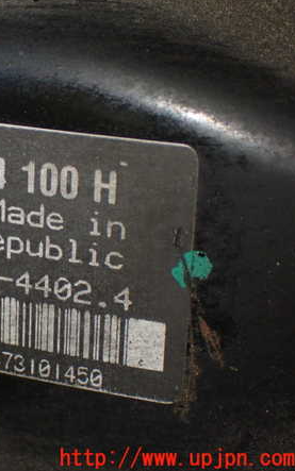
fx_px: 1144
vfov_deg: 23.3
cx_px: -19
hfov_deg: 14.4
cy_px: 233
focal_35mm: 89
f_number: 3.6
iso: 800
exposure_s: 1/80
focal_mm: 11.09
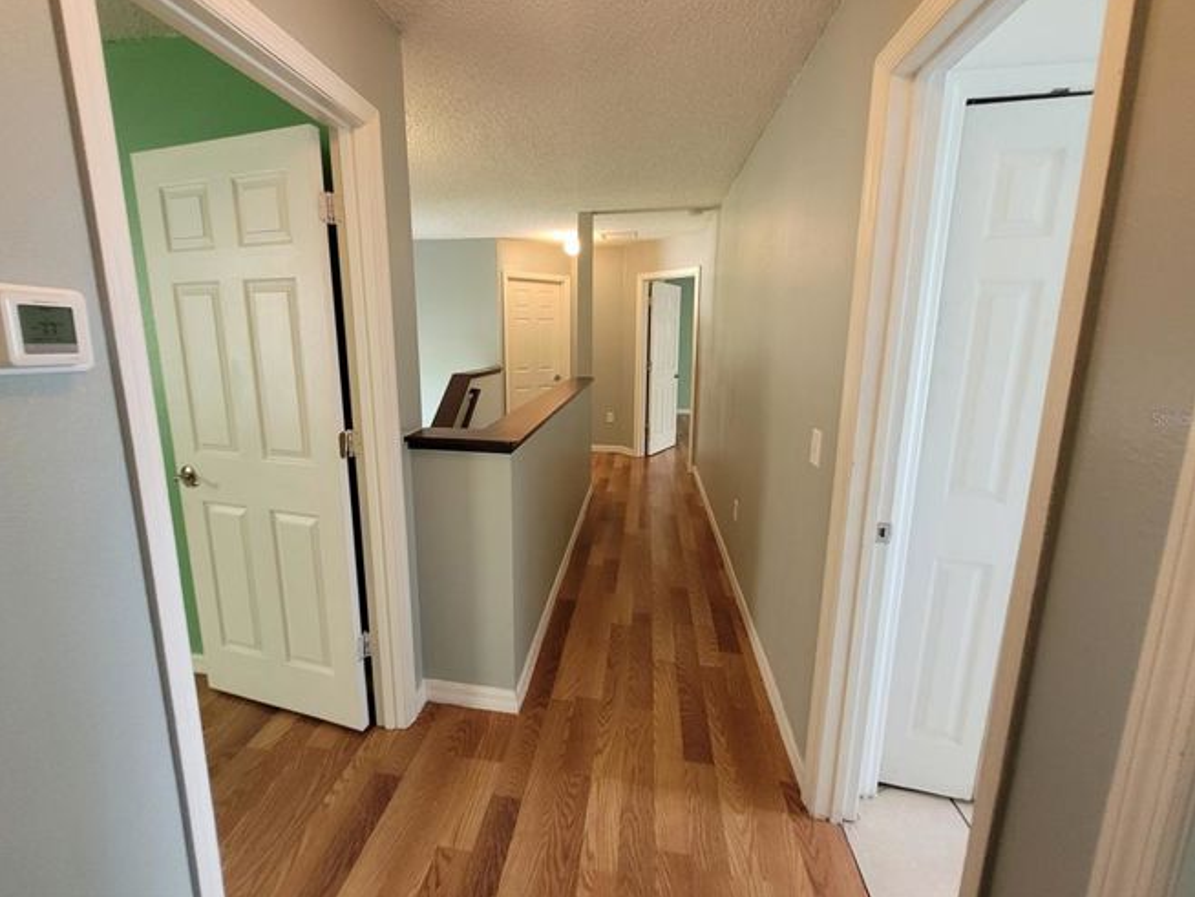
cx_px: 584
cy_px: 418
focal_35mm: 14
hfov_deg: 102.0
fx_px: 483
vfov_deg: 85.6
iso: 320
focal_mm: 1.74
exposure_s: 1/40
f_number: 2.2
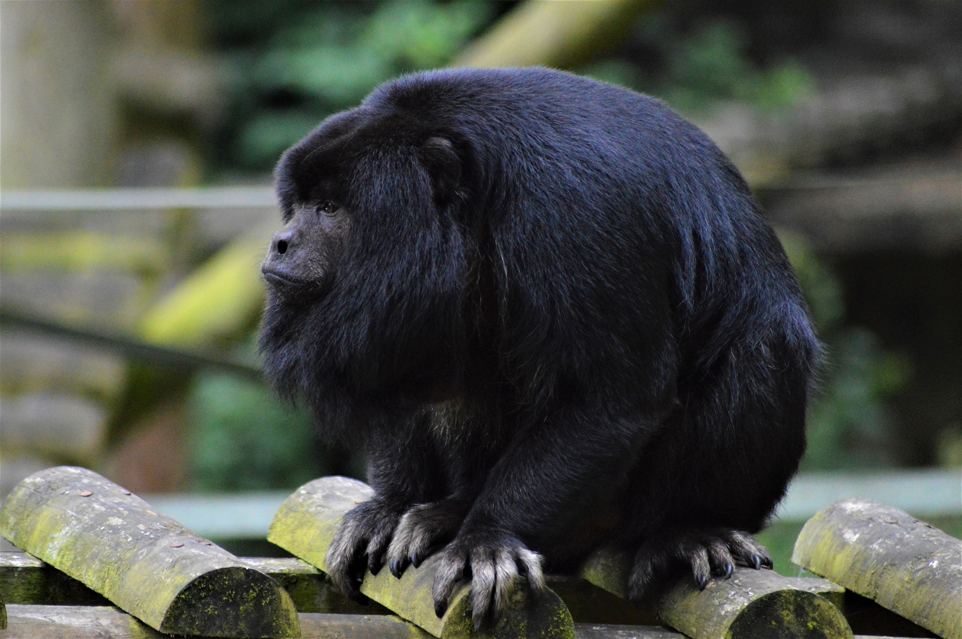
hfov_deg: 6.2
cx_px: 481
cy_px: 320
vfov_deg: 4.2
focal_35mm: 330
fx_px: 8811
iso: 3200
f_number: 5
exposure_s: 1/640
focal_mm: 220
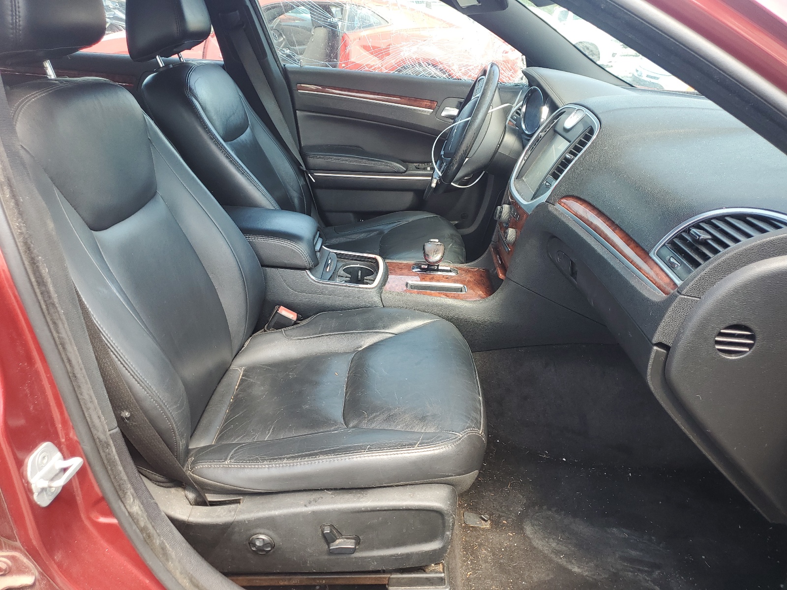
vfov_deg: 53.1
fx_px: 591
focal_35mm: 26
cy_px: 295
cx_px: 394
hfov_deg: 67.3
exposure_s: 1/169
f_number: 1.5
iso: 50
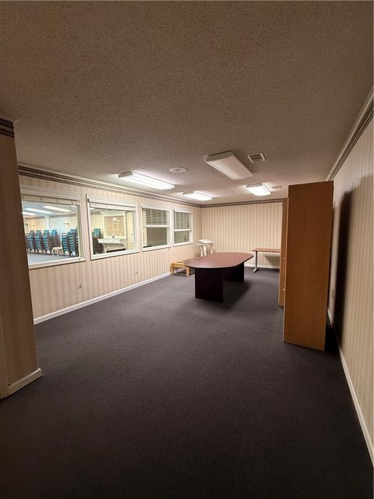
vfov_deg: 102.1
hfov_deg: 85.7
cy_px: 250
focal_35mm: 14
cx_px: 187
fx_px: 202
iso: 200
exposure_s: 1/60
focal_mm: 2.22
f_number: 2.2
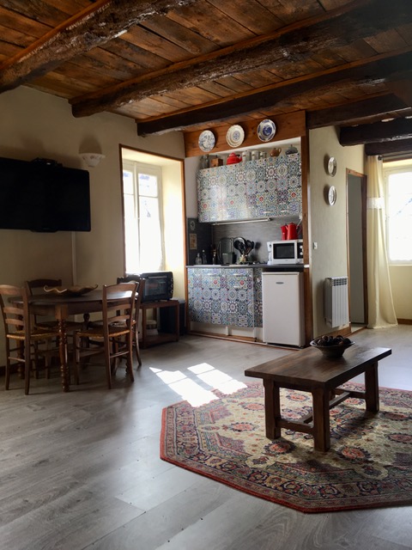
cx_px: 206
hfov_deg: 48.2
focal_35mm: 29
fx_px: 460
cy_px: 275
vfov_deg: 61.7
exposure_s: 1/50
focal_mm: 4.15
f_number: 2.2
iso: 32
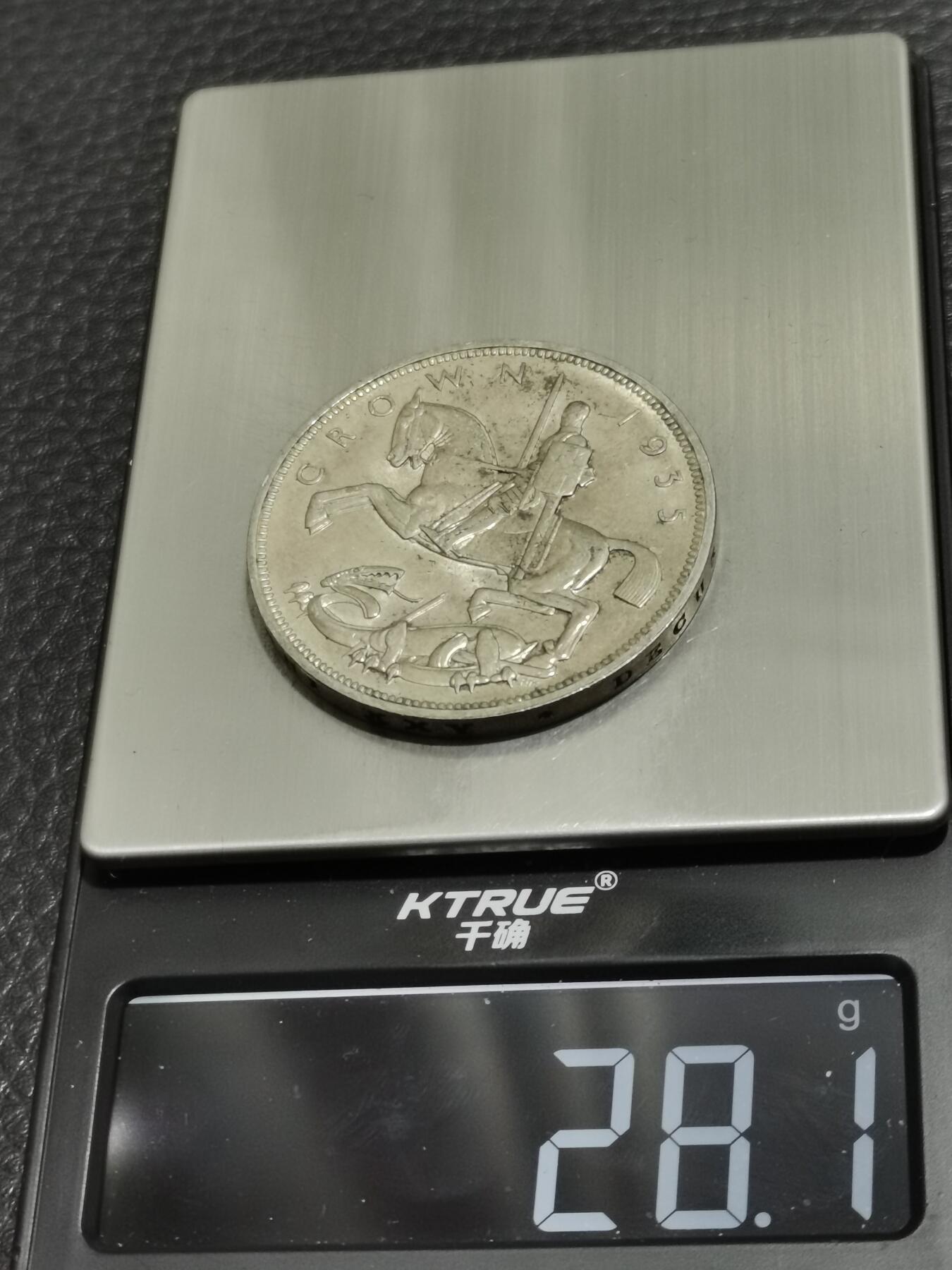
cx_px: 476
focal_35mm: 79
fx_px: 2897
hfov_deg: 18.7
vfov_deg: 24.7
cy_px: 635
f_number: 1.8
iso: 100
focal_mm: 5.58
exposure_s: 1/100
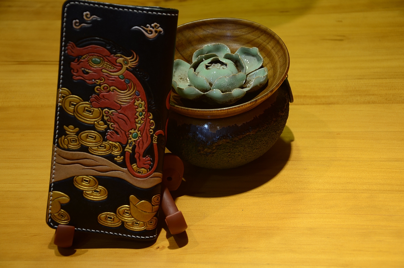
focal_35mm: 87
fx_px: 974
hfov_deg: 23.4
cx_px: 202
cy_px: 134
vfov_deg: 15.6
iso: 100
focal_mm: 58
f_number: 5
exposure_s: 1/15
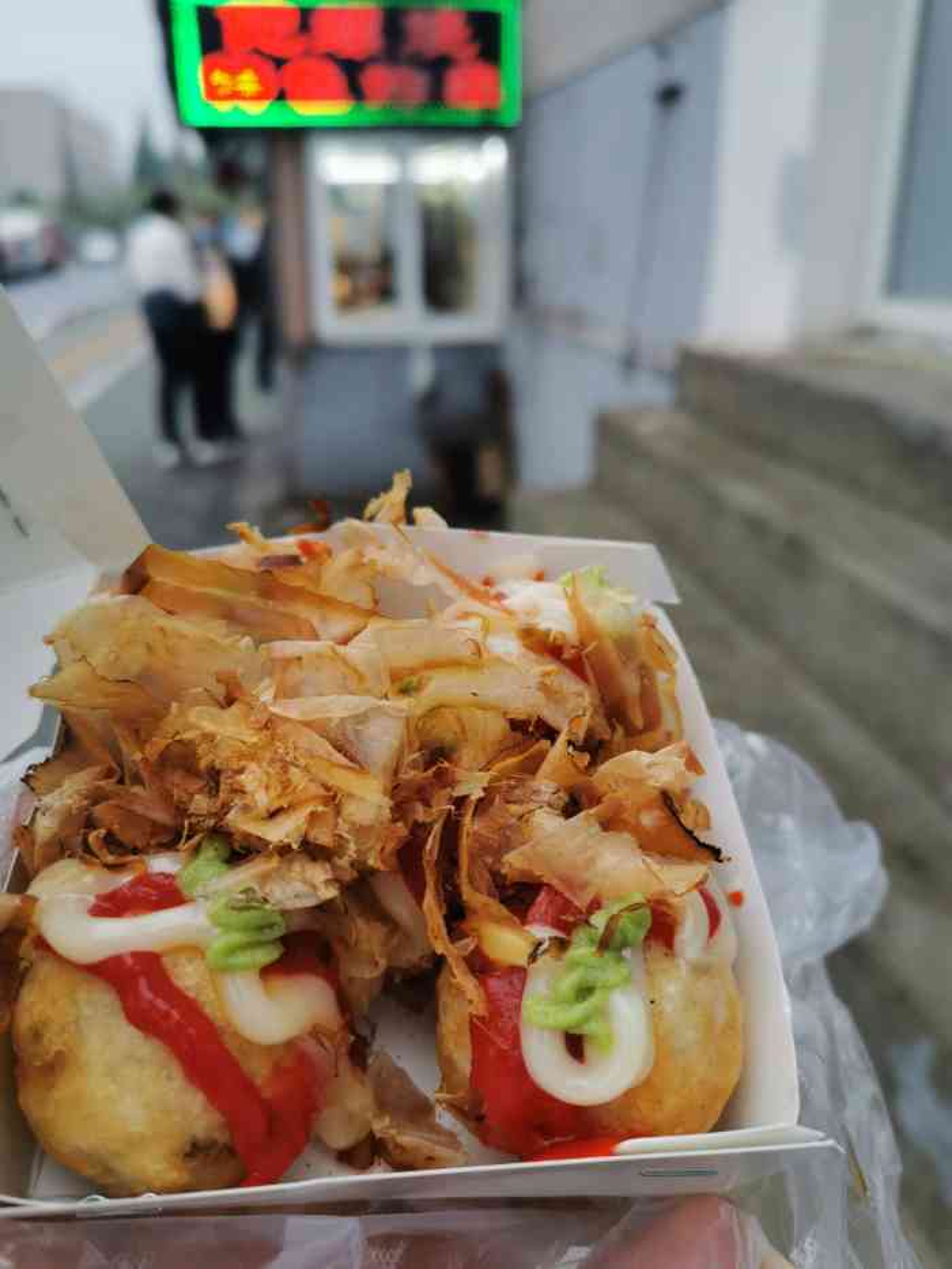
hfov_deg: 51.4
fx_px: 990
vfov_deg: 65.3
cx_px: 476
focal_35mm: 27
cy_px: 634
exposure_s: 1/200
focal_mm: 5.58
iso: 50
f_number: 1.8
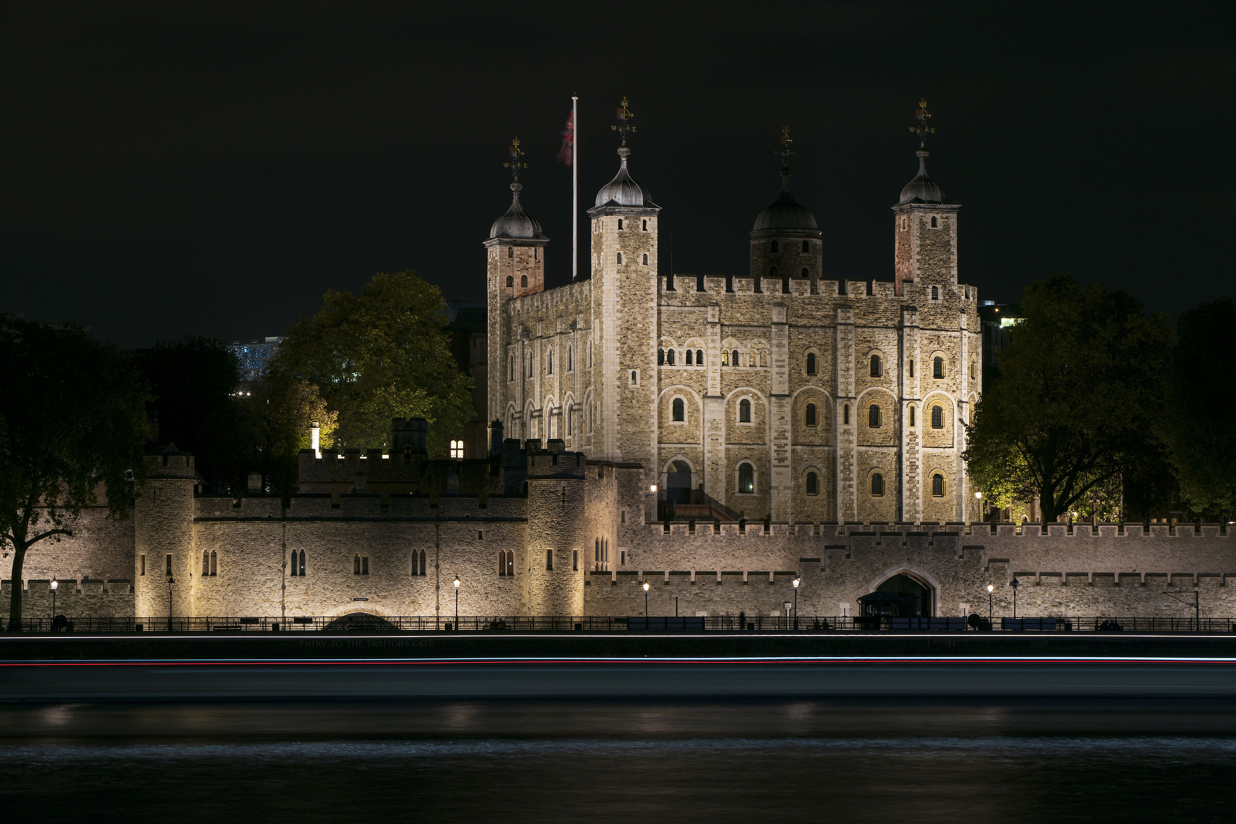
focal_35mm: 122
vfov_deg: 11.2
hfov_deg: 16.8
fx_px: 4188
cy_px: 412
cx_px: 618
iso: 64
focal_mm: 122
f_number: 14
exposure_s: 13
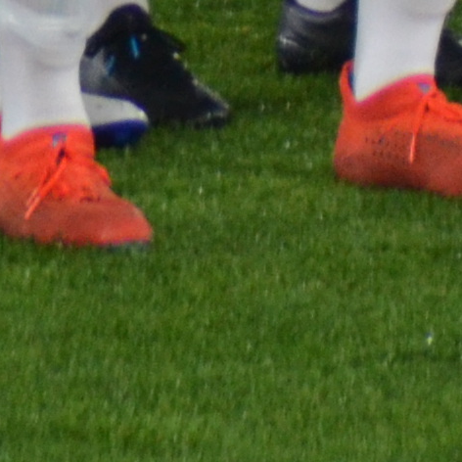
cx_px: 59
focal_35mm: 2304
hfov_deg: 0.8
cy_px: -814
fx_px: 34792
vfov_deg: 0.8
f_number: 4.8
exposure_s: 1/500
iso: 1000
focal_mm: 185
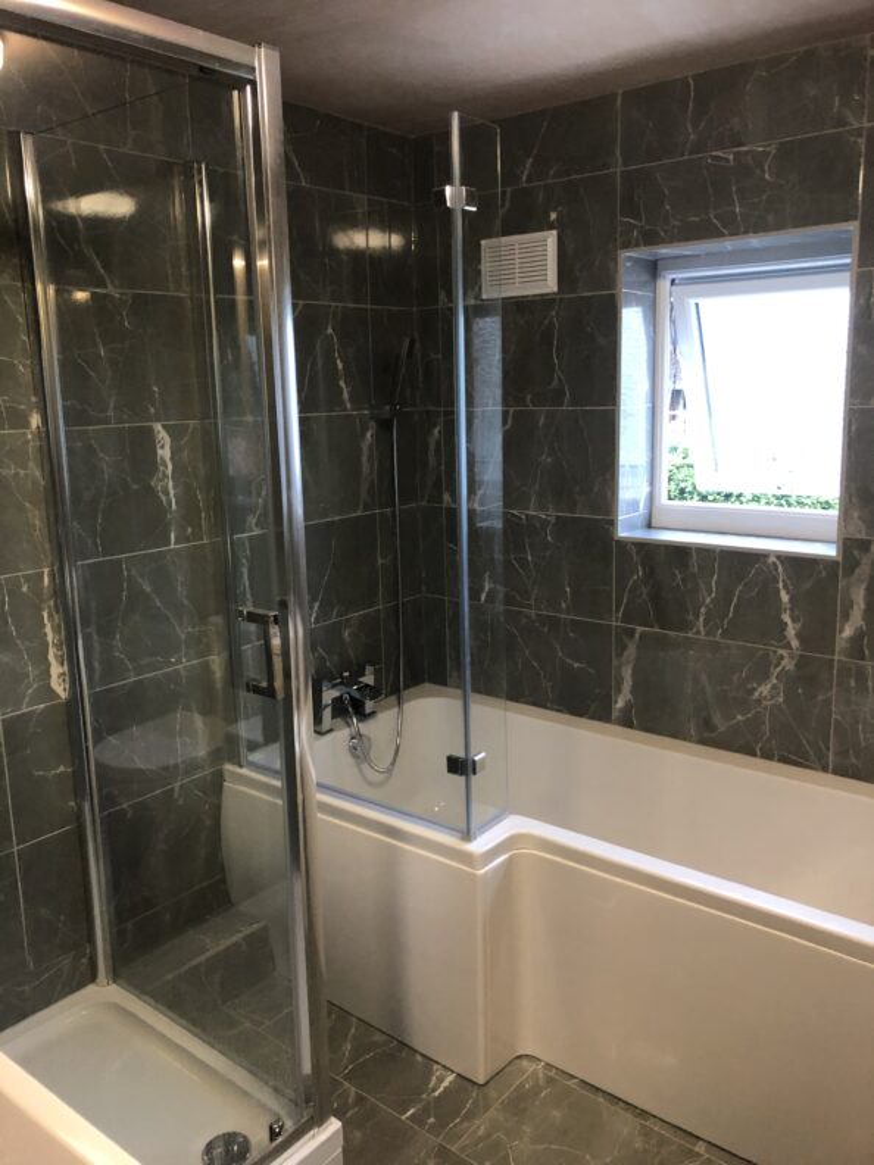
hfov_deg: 49.7
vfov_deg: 63.4
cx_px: 437
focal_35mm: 28
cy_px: 582
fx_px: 943
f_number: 1.8
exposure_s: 1/14
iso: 100
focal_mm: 3.99
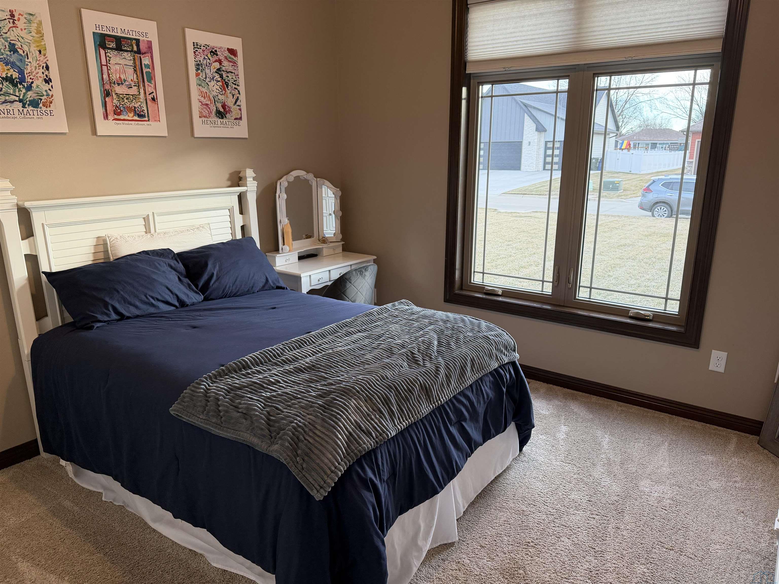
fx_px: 540
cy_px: 292
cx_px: 390
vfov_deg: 56.8
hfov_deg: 71.6
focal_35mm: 24
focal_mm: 6.76
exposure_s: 1/120
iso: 250
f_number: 1.78
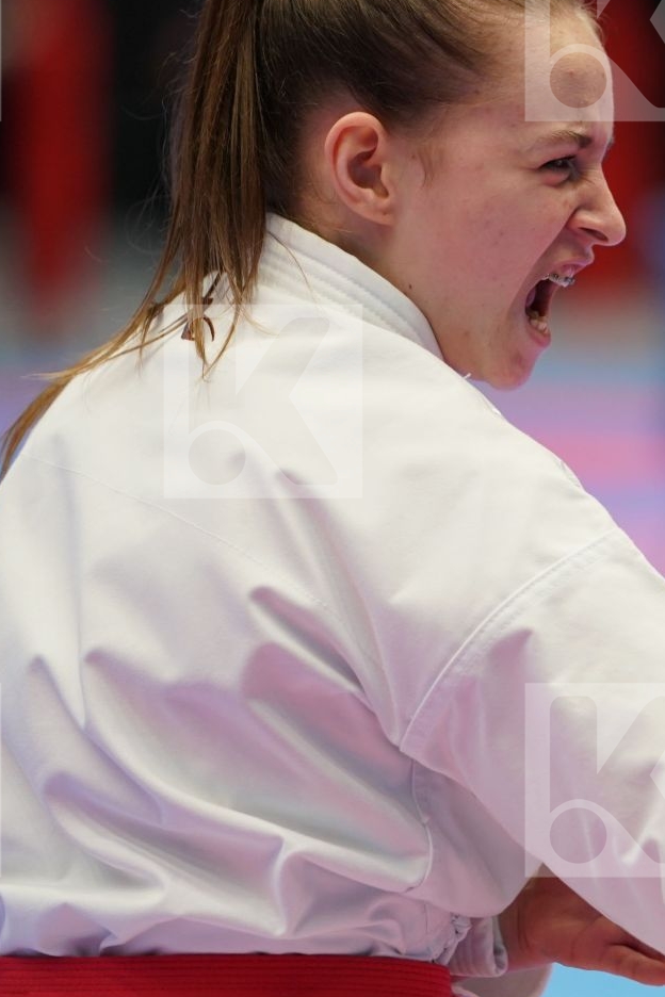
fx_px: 9642
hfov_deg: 3.9
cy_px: 402
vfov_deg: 5.9
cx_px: 625
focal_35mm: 348
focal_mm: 181
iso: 1250
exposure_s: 1/500
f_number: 2.8
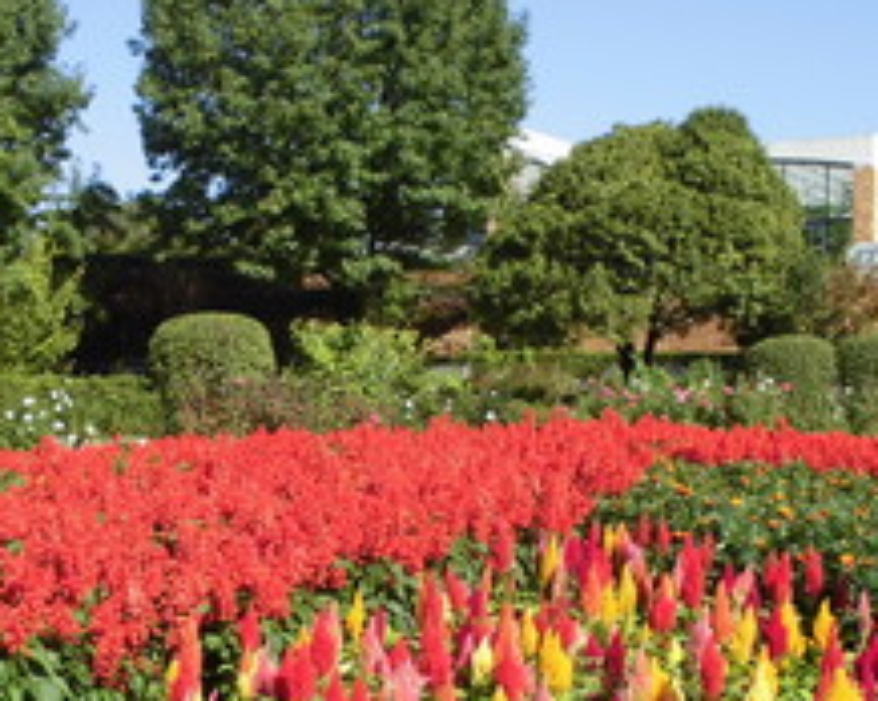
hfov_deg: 30.8
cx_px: 298
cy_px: 524
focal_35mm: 61
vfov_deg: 24.7
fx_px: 1584
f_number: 4
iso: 100
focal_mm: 6.1
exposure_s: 1/320
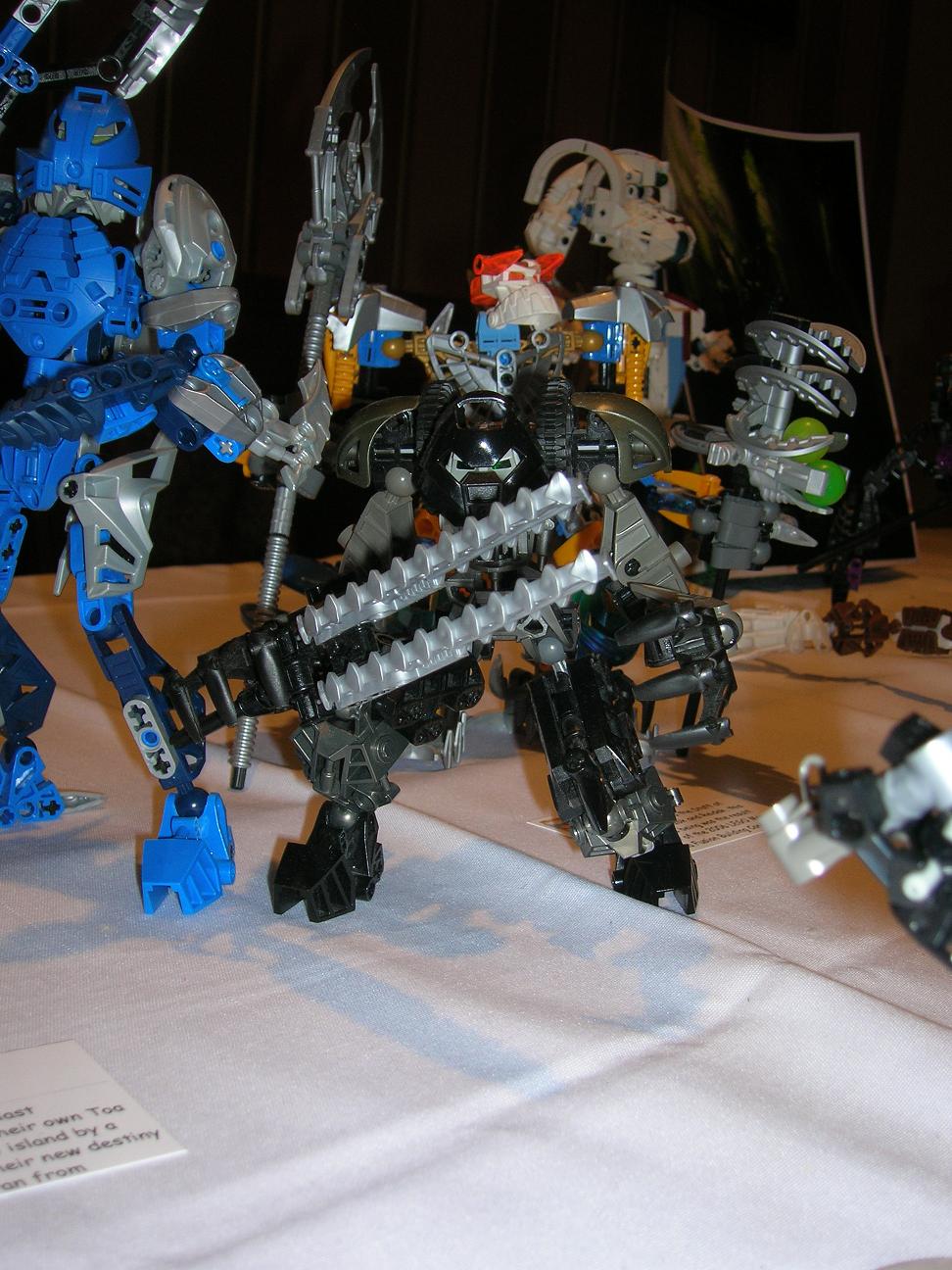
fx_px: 1393
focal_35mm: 38
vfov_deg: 49.0
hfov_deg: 37.7
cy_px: 635
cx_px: 476
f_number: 3
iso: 50
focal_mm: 6.4
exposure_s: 1/60.1
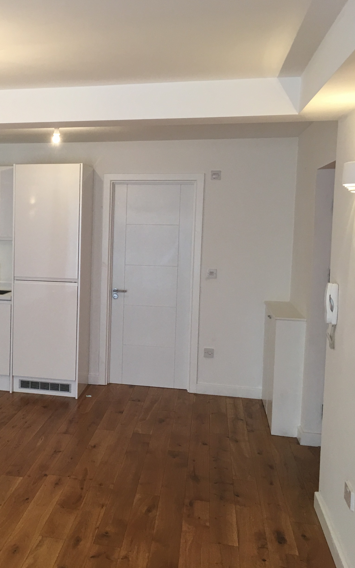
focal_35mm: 42
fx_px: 650
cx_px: 16
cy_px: 280
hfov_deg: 28.9
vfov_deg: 47.2
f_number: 2.2
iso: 32
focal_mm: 4.15
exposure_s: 1/33
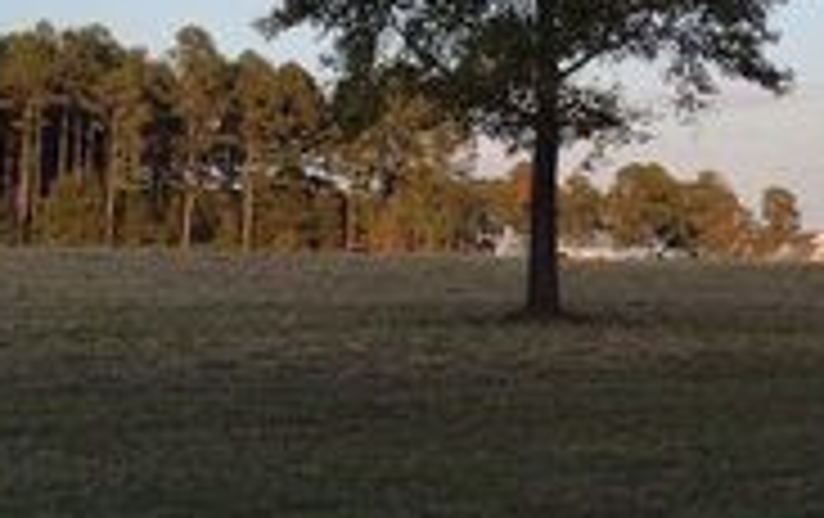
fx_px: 1754
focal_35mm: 78
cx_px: 635
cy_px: 106
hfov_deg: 26.0
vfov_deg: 16.7
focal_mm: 4.71
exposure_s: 1/722
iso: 100
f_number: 1.7
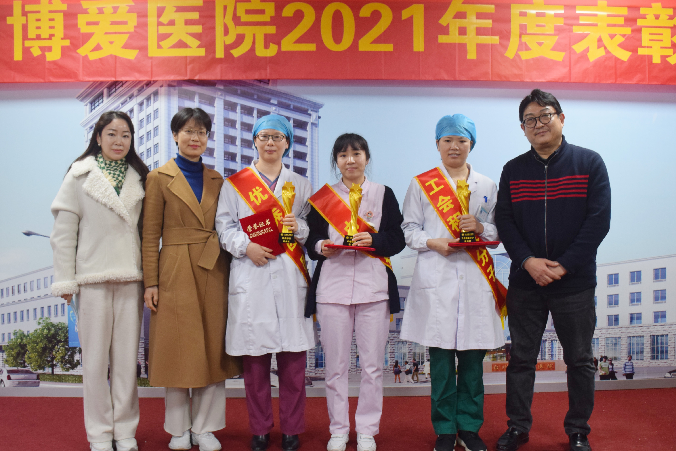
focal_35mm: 37
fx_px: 695
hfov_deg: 51.9
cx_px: 333
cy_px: 231
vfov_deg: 35.9
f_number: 4
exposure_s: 1/60
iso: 720
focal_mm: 18
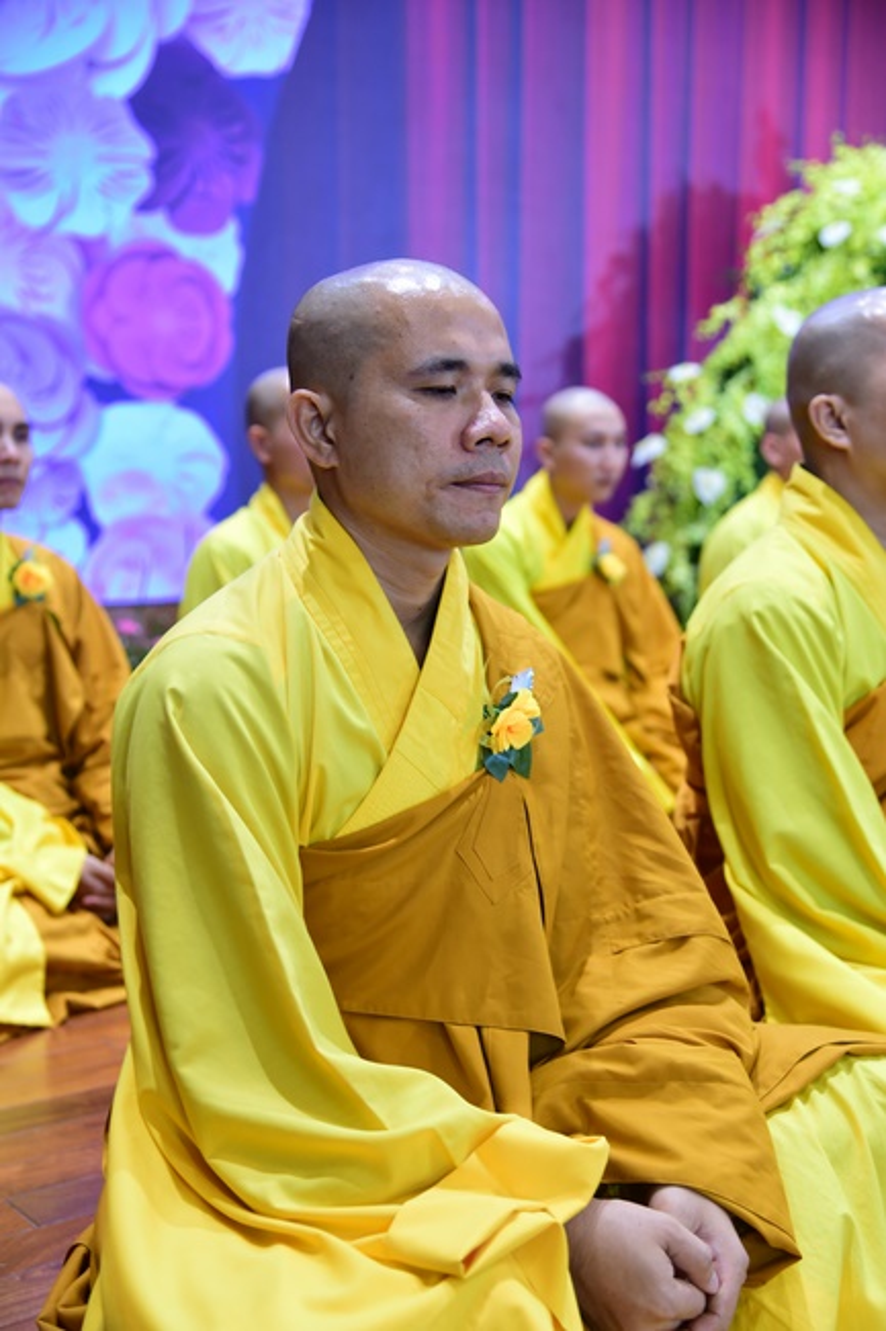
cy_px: 666
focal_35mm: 50
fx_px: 1847
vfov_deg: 39.6
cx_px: 443
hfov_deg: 27.0
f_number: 4
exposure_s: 1/50
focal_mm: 50
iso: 1000
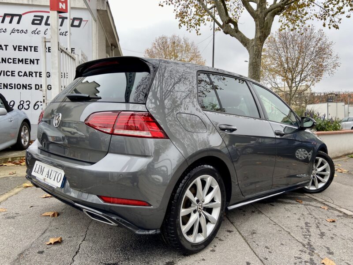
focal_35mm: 26
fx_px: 265
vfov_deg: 53.1
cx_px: 176
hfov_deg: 67.3
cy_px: 132
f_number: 1.8
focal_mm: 4.25
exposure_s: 1/122
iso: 40
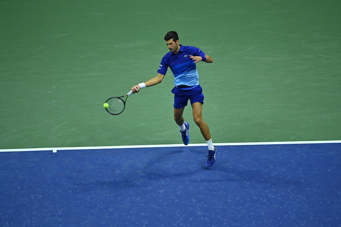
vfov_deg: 3.4
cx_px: 170
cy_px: 114
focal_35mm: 400
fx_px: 3787
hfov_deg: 5.2
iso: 2500
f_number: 4
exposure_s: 1/1250
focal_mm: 400
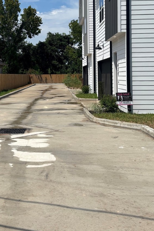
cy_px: 62
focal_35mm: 49
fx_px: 315
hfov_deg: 27.1
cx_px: 37
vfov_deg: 39.4
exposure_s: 1/6711
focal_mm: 5.96
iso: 50
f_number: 1.6
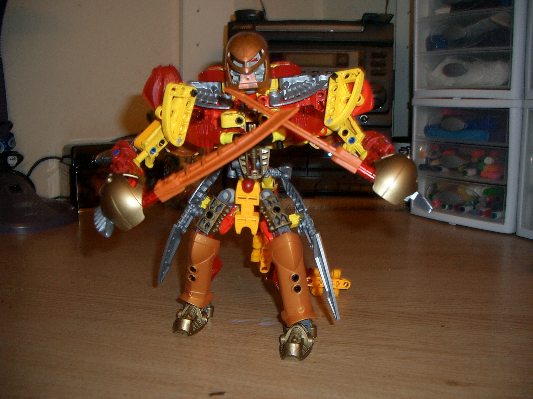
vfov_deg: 40.7
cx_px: 266
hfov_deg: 52.6
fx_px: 539
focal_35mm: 35
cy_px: 200
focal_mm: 5.8
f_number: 2.6
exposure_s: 1/40
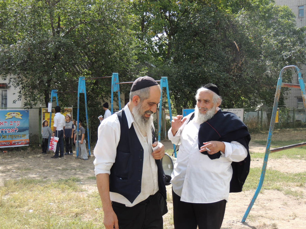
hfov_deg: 40.4
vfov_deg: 30.9
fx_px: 415
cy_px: 114
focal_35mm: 47
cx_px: 153
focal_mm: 8.3
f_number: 3.5
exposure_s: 1/320
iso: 100
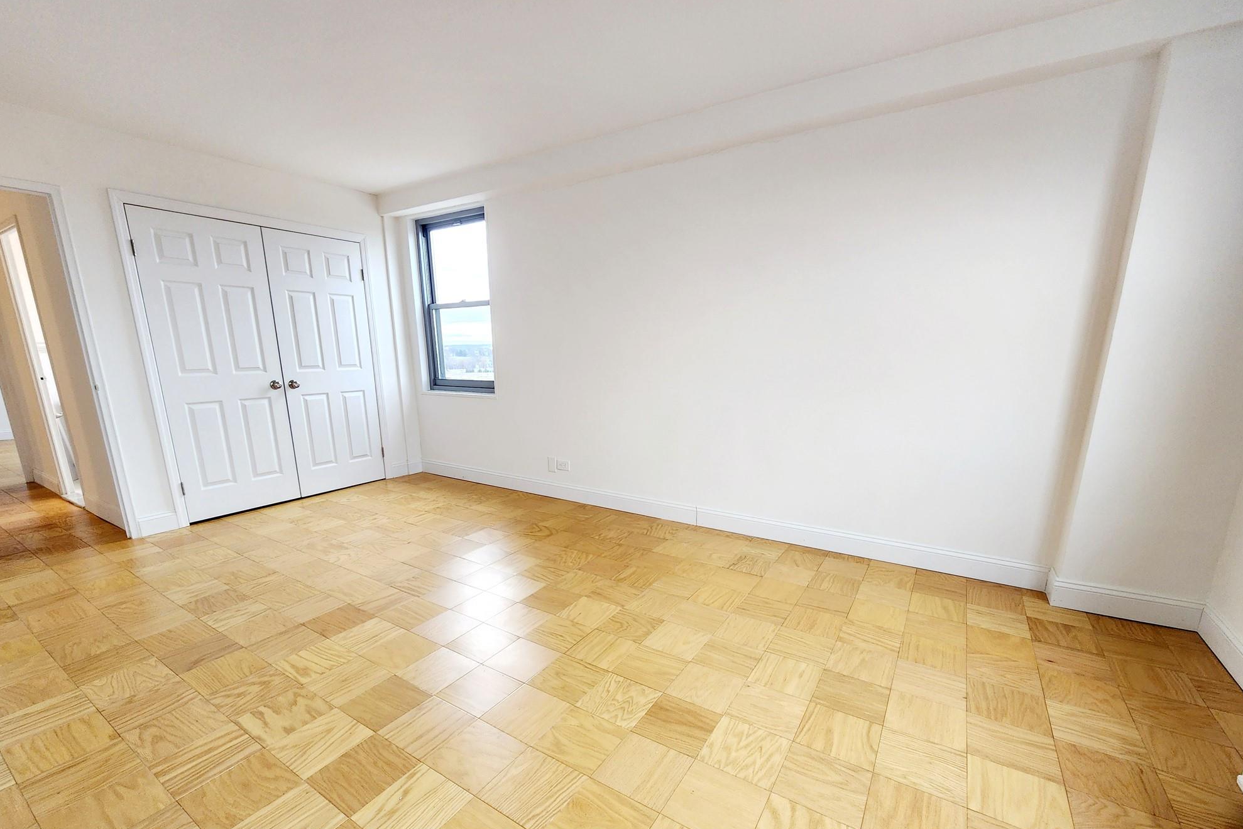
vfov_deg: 80.7
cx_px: 603
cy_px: 475
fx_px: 483
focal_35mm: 14
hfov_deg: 104.2
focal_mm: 2.2
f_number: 2.2
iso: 125
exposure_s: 1/60.2
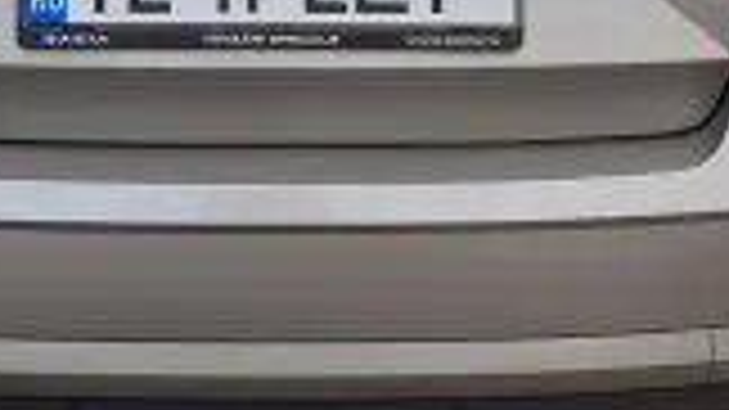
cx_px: 270
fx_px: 2242
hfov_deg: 18.4
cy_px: -54
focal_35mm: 116
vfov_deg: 10.3
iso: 64
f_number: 1.78
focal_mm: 6.76
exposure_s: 1/2494
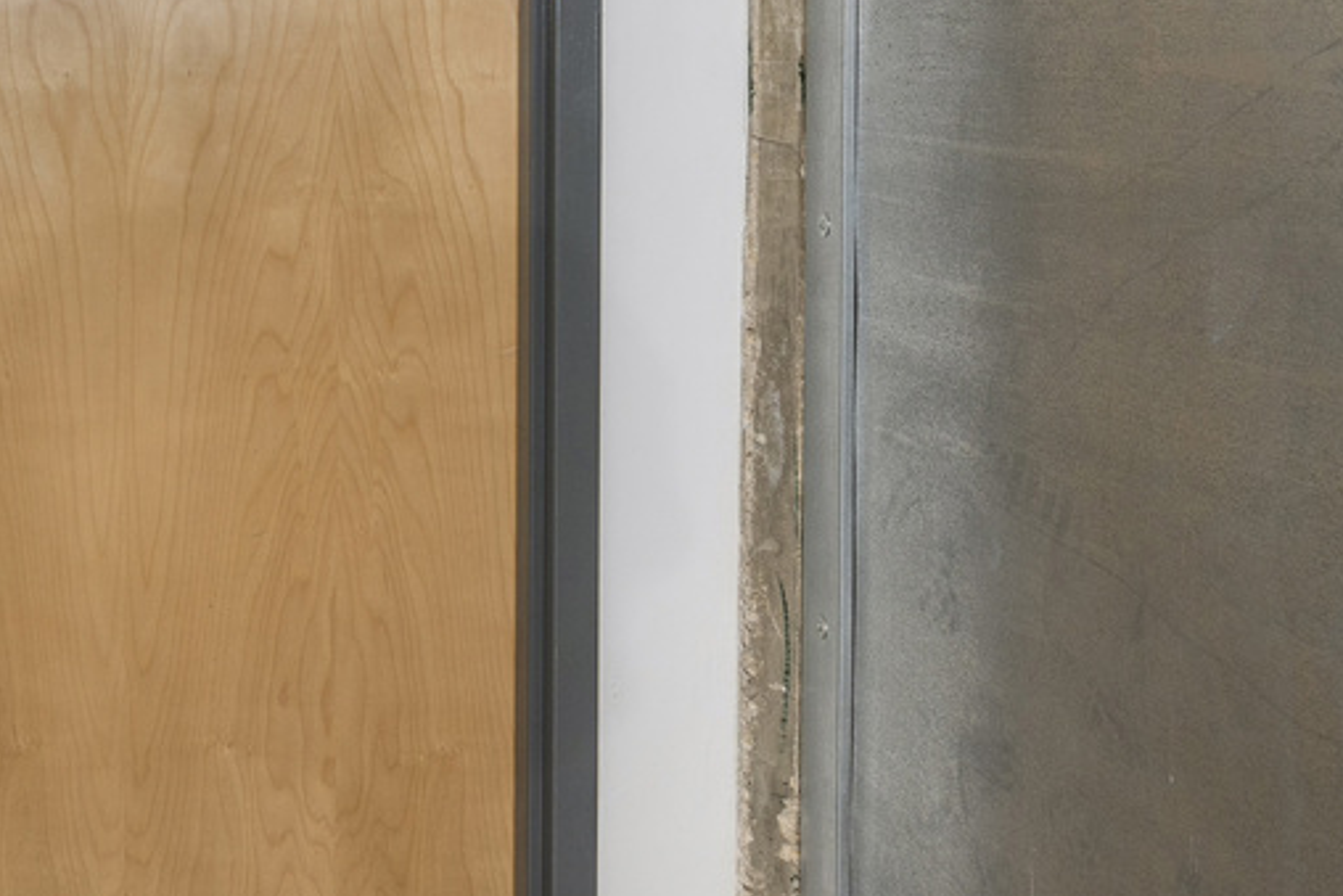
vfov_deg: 25.5
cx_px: 24
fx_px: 1903
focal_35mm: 51
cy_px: 58
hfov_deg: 35.4
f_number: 7.1
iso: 320
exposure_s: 2.5
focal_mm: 16
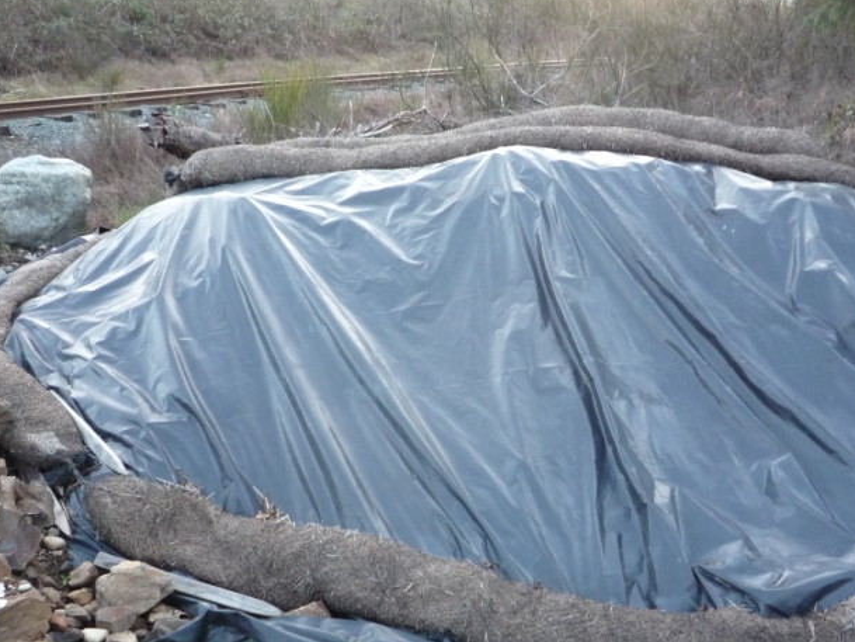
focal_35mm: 39
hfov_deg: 47.7
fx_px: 963
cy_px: 386
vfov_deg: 36.7
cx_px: 483
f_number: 3.3
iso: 400
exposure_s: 1/30
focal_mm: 5.2
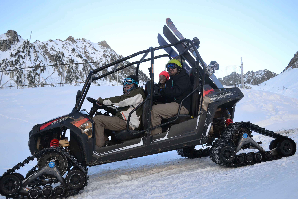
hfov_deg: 57.2
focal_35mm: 33
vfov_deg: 39.9
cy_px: 108
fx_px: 273
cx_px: 146
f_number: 4
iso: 400
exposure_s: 1/1000
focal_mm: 20
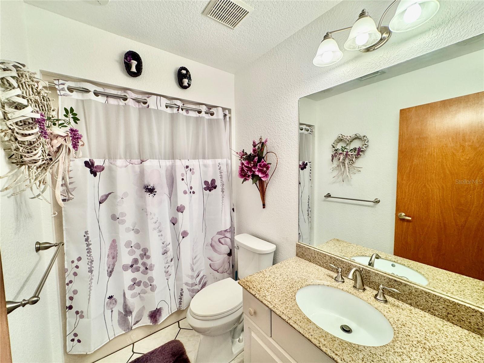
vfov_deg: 85.7
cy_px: 182
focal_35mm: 14
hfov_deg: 102.1
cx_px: 242
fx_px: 196
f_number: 2.2
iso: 160
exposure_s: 1/120
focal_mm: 2.22
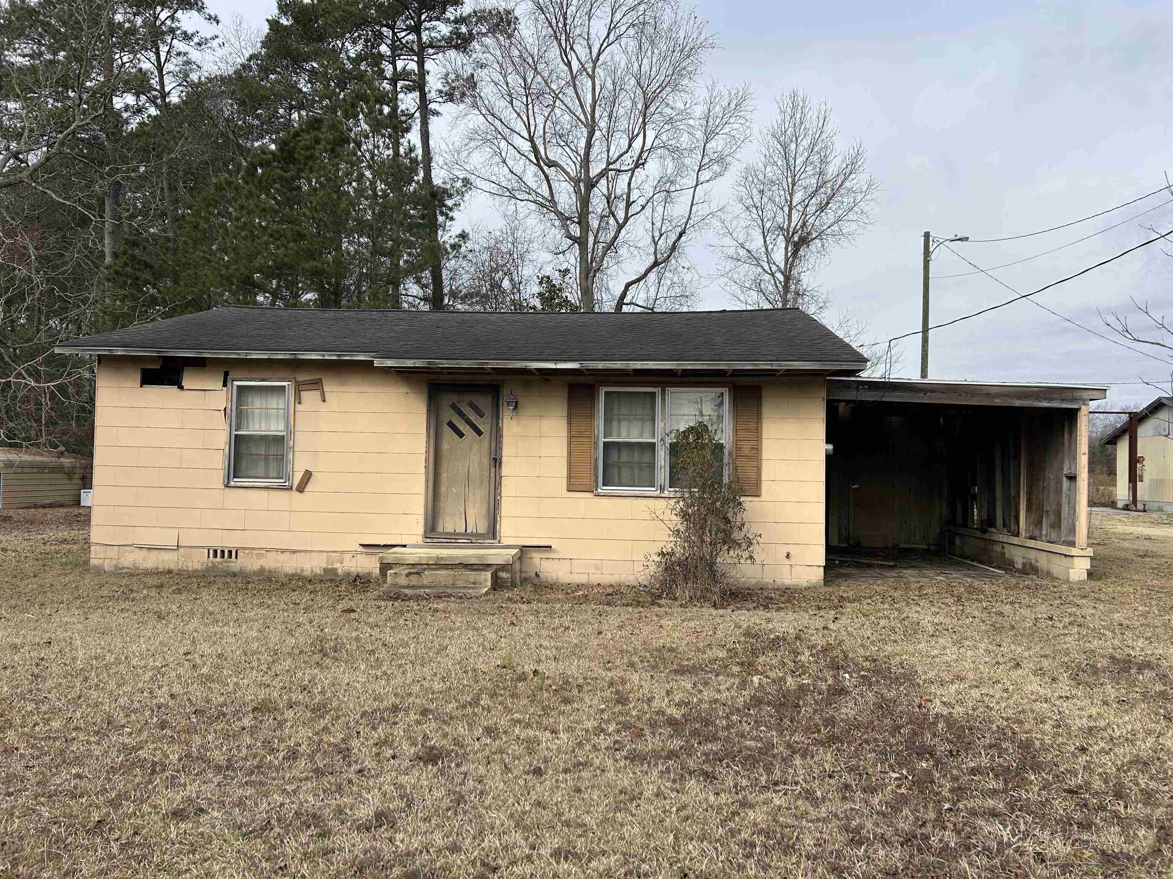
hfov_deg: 67.3
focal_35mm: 26
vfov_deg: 53.1
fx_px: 881
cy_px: 440
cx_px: 586
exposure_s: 1/2632
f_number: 1.5
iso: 50
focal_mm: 5.7
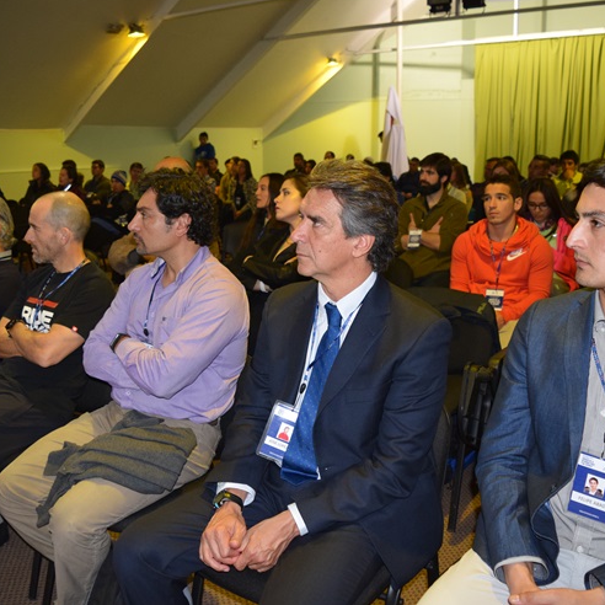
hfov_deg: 47.0
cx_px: 253
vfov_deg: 47.2
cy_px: 299
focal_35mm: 35
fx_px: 692
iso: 1600
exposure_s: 1/60
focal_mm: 18
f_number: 3.5
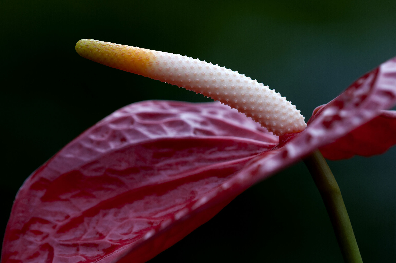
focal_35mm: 300
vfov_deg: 4.6
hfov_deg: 6.9
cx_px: 198
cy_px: 132
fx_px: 3295
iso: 200
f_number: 5.6
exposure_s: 1/200
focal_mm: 200
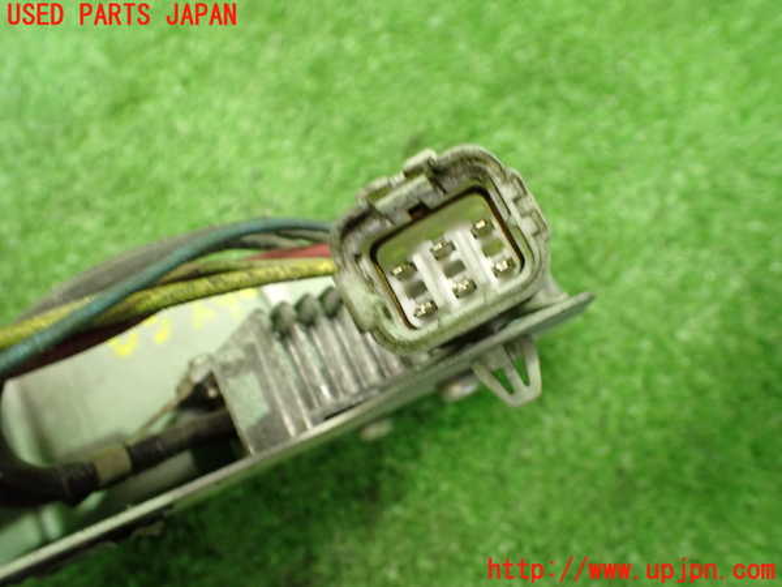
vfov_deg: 46.8
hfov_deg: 60.0
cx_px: 391
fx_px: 678
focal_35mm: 30
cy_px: 294
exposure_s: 1/40
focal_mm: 5.4
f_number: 2.3
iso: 800
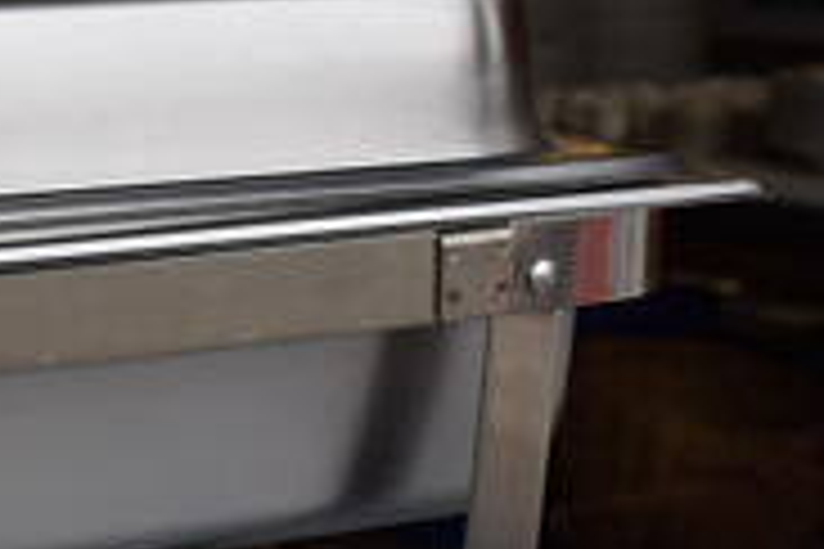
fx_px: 2975
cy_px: 369
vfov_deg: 10.5
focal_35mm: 130
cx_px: -536
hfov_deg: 14.4
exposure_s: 1/200
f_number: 6.3
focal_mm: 26
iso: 200
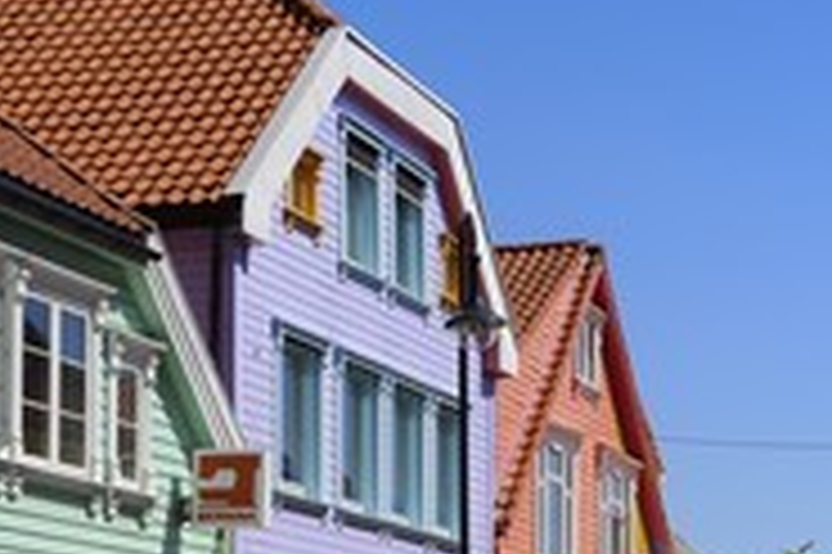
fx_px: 2517
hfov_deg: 18.8
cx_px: 495
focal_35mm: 109
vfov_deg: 12.4
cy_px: 522
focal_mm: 48
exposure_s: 1/200
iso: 200
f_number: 16
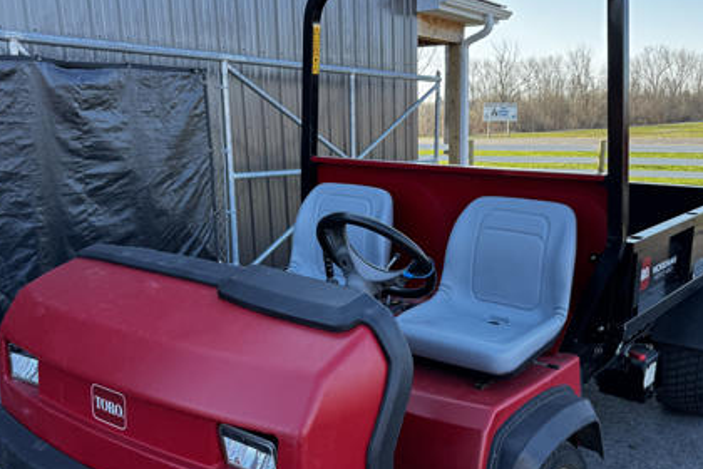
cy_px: 317
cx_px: 390
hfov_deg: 50.6
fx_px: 742
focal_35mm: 38
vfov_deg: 34.7
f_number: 1.78
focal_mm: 6.76
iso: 80
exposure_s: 1/436
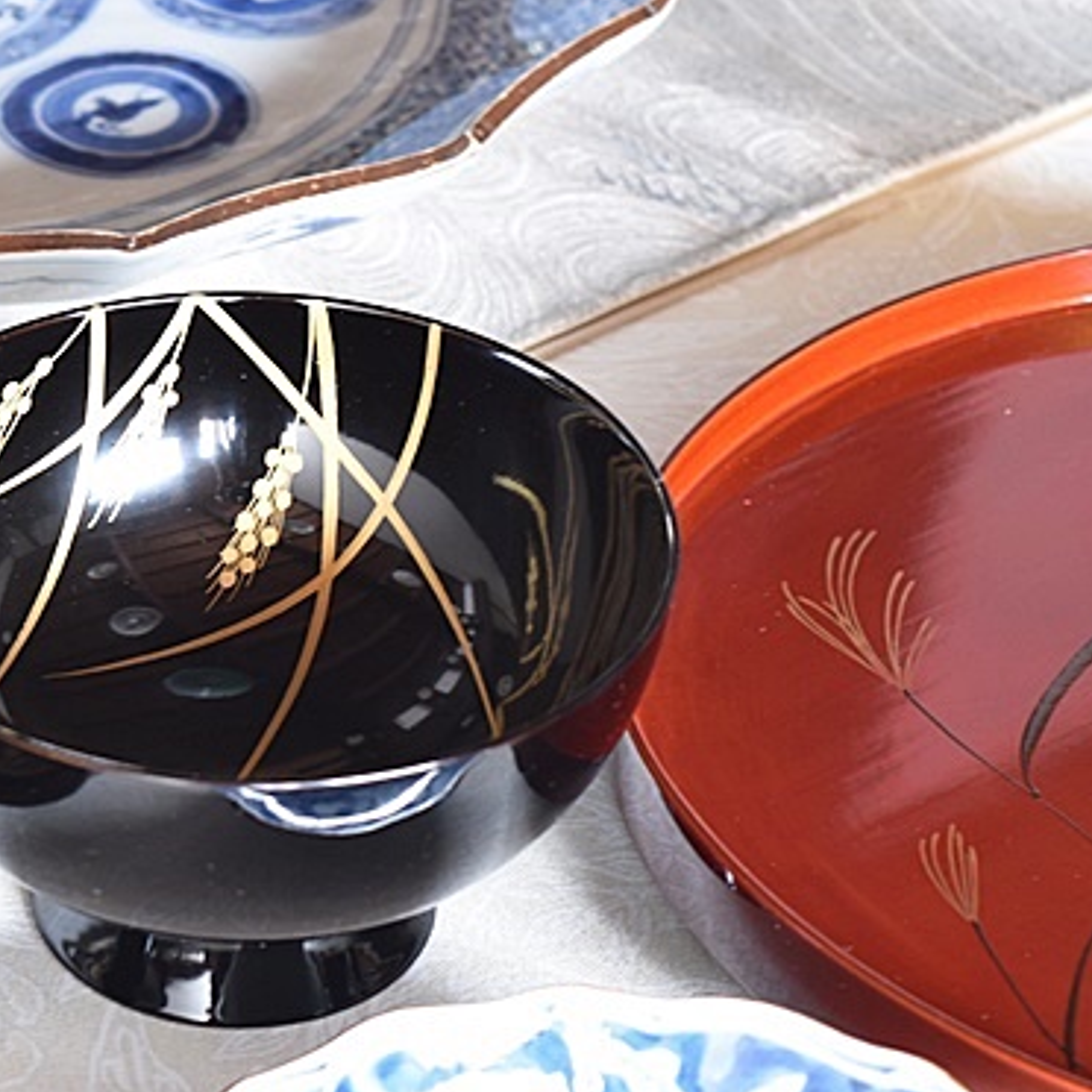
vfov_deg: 11.6
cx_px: 12
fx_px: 5386
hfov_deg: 11.5
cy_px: 729
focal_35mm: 151
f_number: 5.6
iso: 400
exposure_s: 1.6
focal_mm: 55
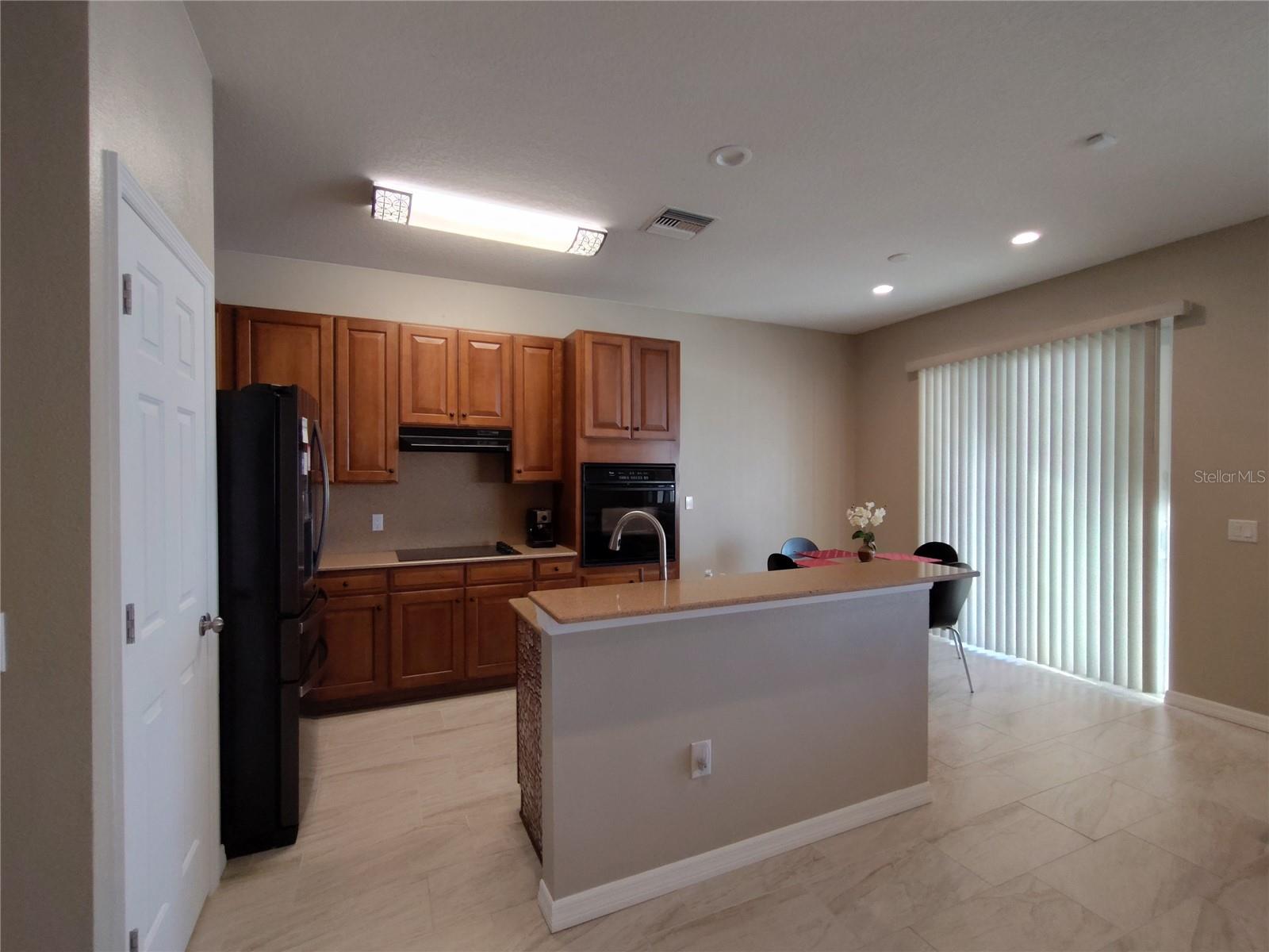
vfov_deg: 78.1
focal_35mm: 16
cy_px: 476
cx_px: 634
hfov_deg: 94.5
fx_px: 587
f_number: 2.2
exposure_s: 1/60
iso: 369
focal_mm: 1.66
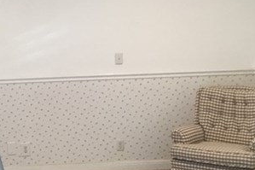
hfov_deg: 28.2
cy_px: 77
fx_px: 488
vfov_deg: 19.7
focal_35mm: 69
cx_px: 26
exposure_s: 1/30
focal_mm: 3.3
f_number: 2.4
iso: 80
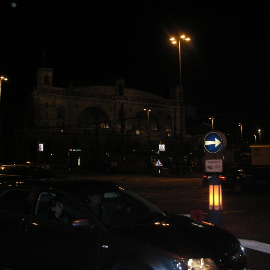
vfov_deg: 40.0
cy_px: 136
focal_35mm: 42
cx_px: 98
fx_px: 371
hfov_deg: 39.7
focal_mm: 5.8
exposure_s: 1/60.1
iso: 200
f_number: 3
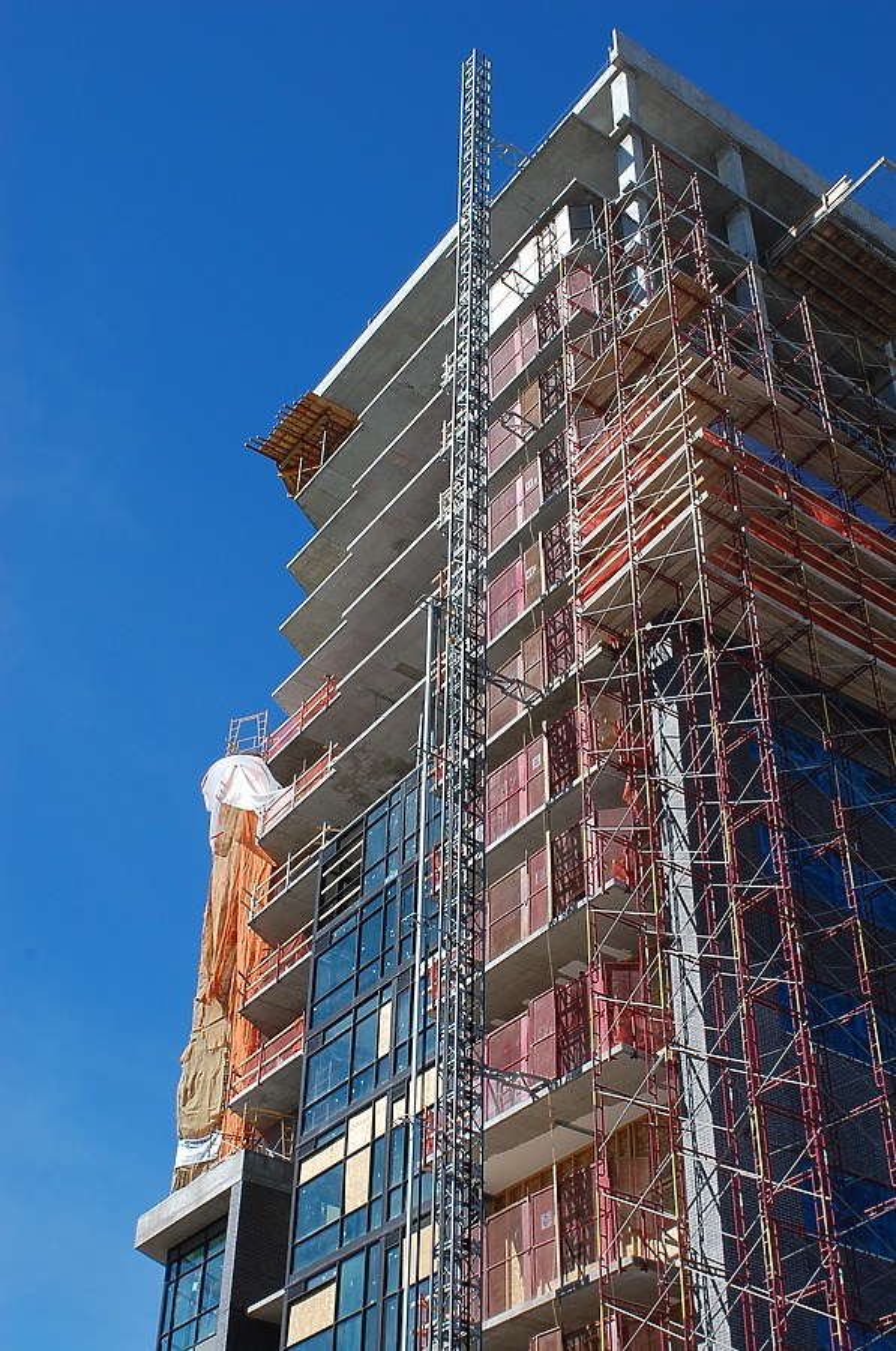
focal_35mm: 42
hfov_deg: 31.8
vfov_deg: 46.5
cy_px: 676
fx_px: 1573
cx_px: 448
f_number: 10
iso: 200
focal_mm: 28
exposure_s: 1/250
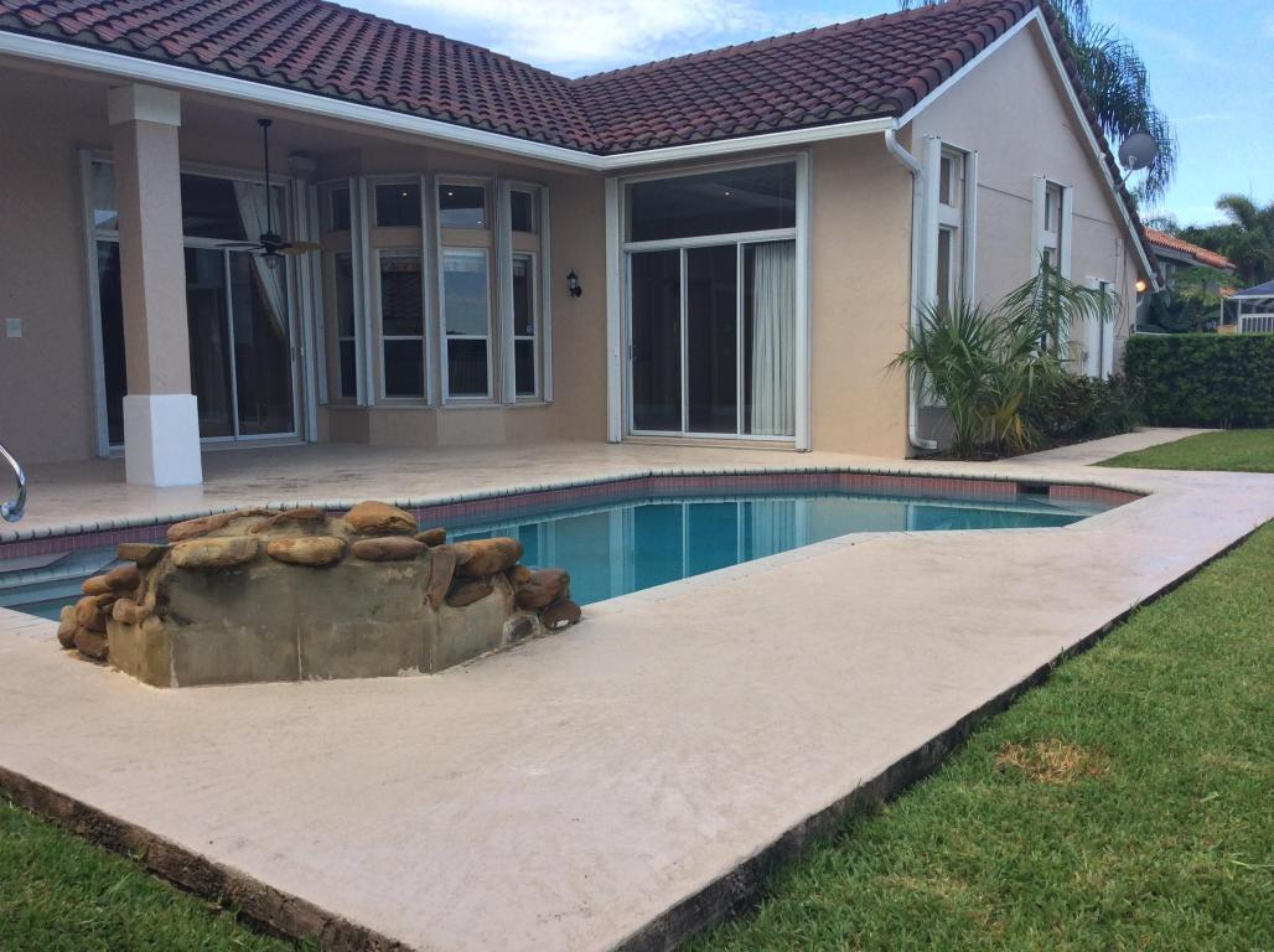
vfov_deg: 42.8
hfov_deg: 55.4
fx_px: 1213
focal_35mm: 33
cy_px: 476
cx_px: 637
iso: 32
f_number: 2.4
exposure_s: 1/338
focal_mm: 3.3
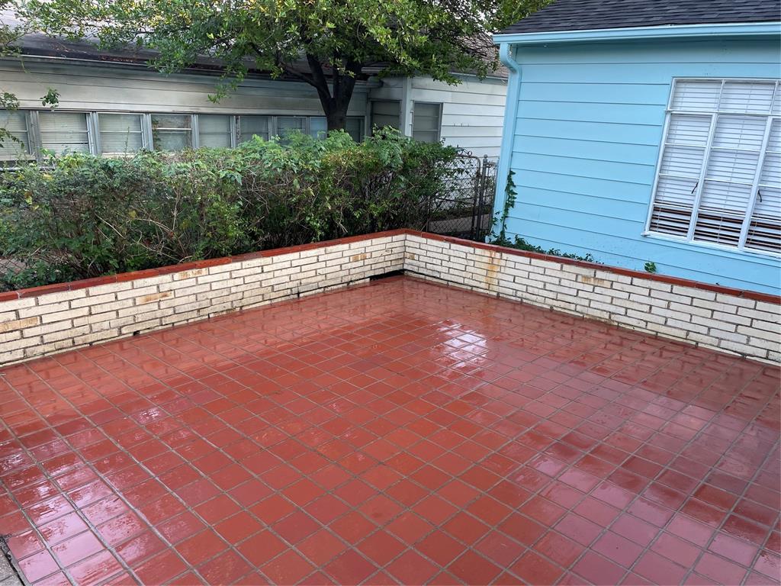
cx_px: 390
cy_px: 293
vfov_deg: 53.1
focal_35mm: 26
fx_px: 587
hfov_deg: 67.3
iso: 80
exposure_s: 1/121
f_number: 1.6
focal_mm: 4.2
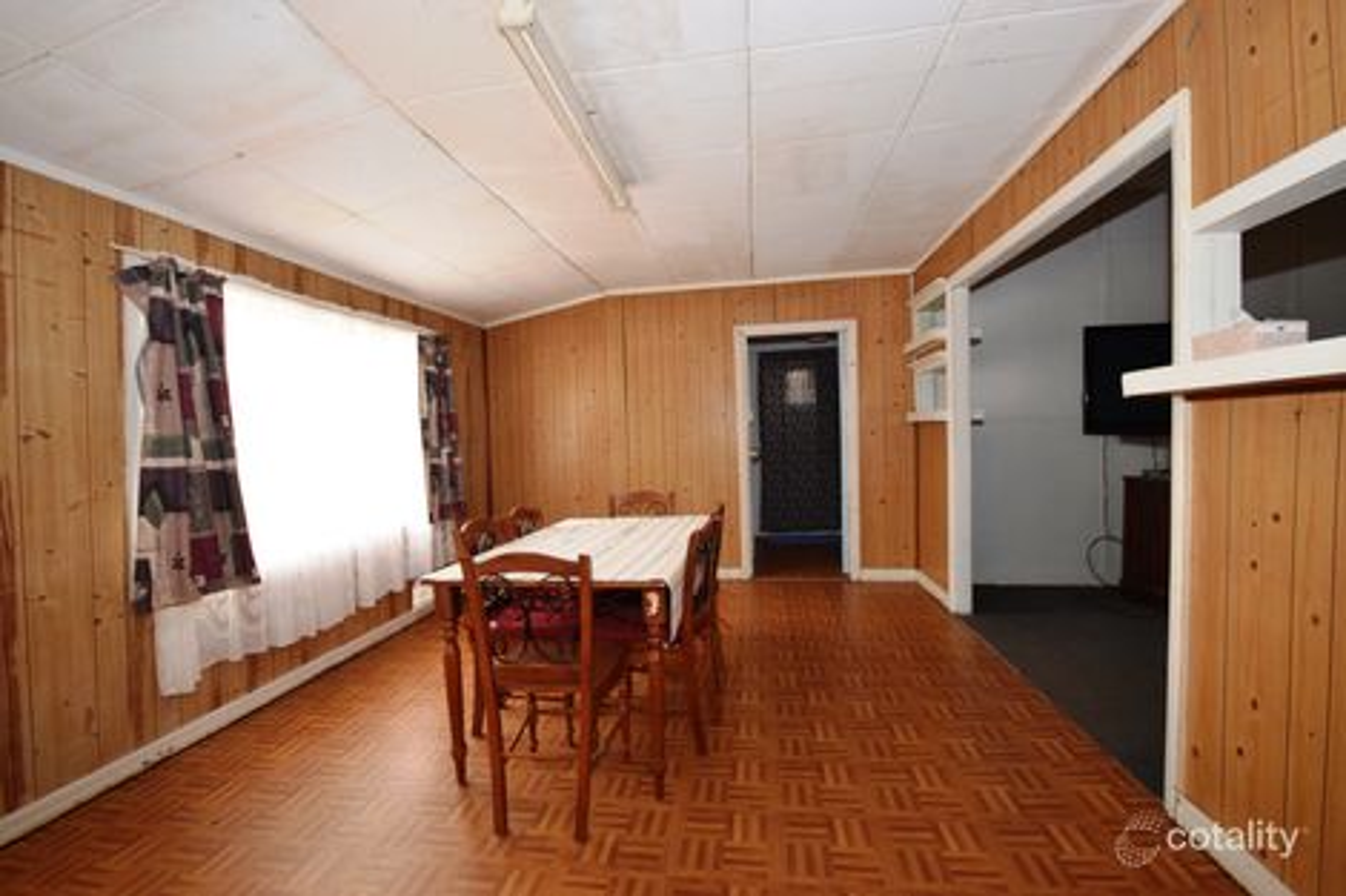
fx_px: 561
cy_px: 448
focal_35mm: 15
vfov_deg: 77.3
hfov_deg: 100.4
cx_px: 673
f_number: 5.6
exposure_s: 1/125
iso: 800
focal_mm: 10
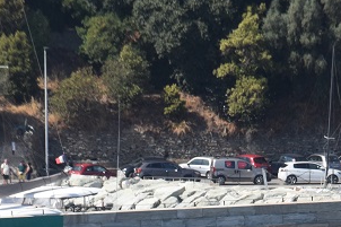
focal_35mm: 662
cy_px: 210
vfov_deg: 2.1
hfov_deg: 3.1
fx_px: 6267
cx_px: 268
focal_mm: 130
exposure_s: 1/320
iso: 200
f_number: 9
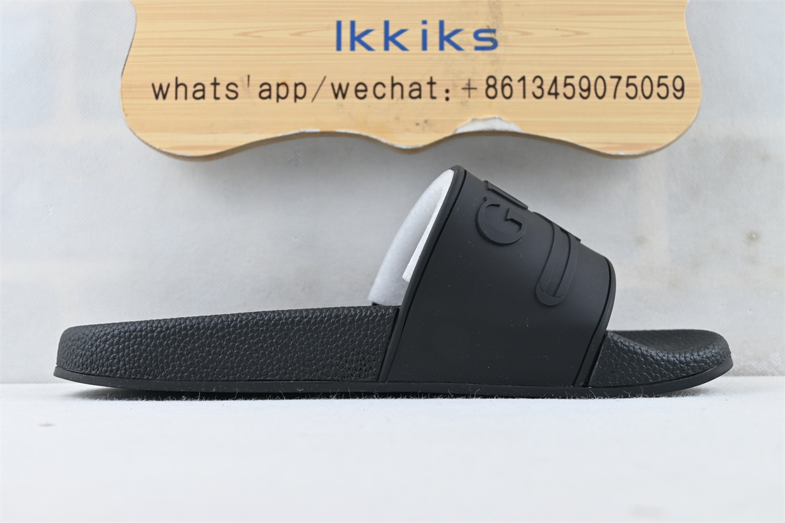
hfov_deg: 36.9
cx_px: 392
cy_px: 262
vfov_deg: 25.1
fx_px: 1177
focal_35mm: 54
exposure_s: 1/30
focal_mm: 36
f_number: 5.3
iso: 100
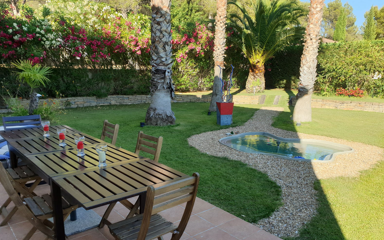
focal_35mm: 28
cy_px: 145
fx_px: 293
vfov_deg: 44.3
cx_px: 195
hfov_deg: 66.5
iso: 50
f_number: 2.4
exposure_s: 1/477
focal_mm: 4.3
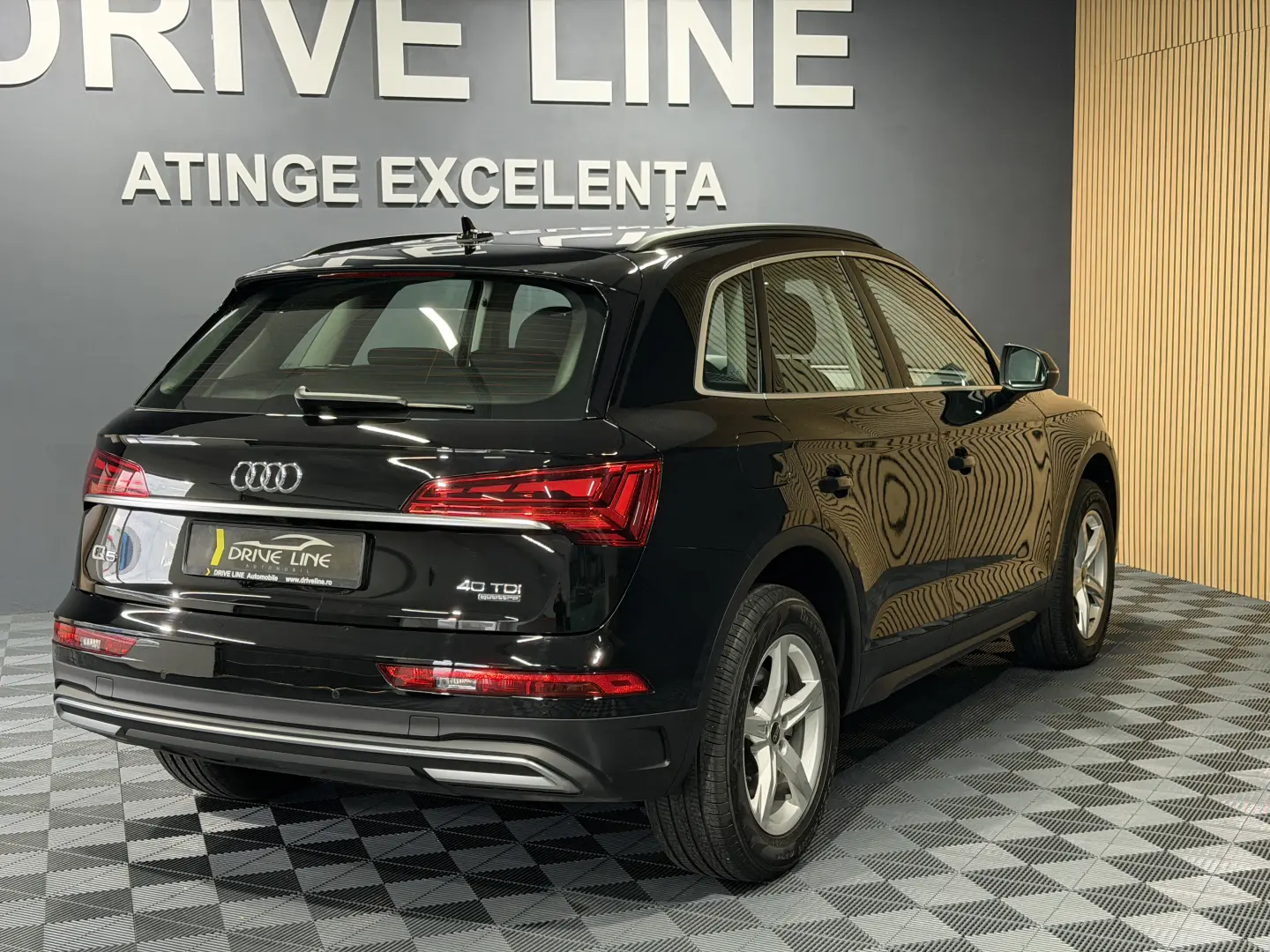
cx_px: 635
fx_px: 1761
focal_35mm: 48
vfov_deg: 30.3
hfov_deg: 39.7
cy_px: 476
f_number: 1.78
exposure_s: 1/50
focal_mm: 6.76
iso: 200
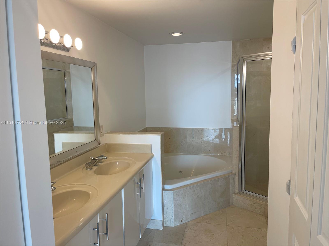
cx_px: 164
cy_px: 123
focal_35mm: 25
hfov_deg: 69.4
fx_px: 238
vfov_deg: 54.9
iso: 50
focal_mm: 5.1
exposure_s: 1/120
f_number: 1.6
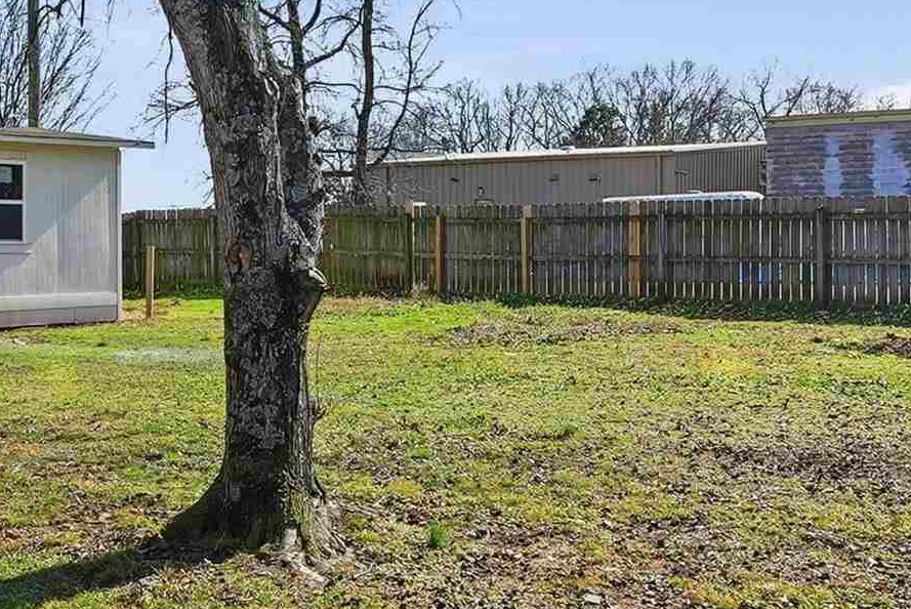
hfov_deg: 35.6
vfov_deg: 25.1
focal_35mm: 54
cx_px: 171
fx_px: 1367
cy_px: 245
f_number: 9
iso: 250
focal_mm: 16
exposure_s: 1/2000
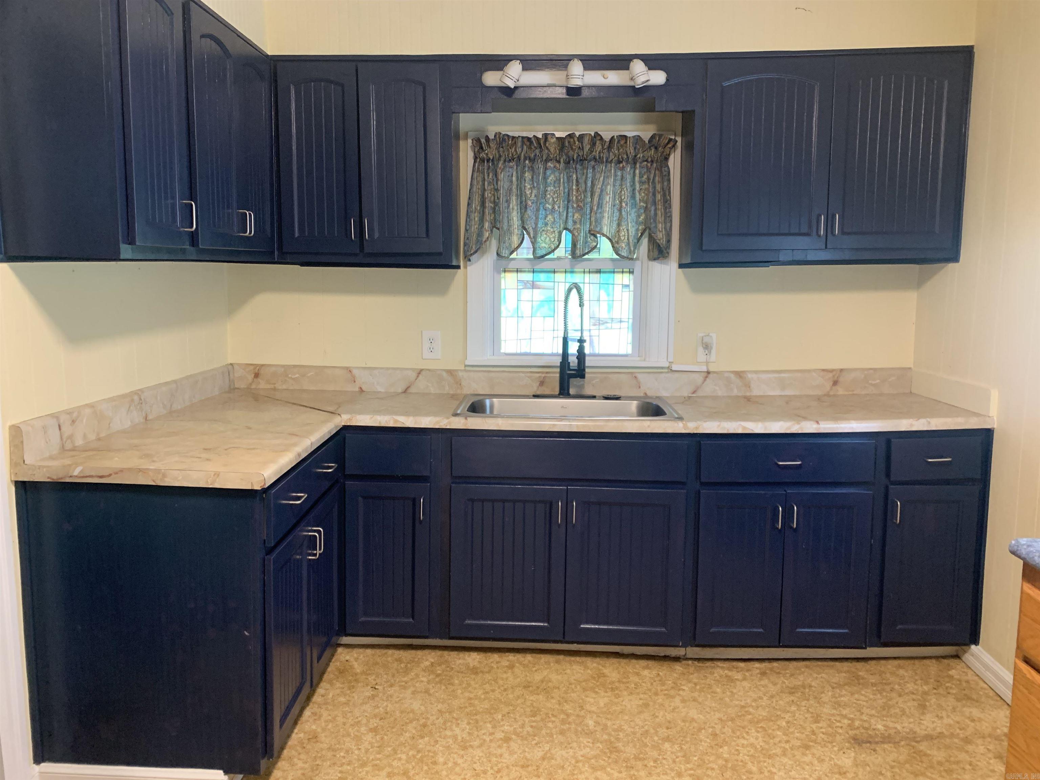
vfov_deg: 53.1
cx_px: 520
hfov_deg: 67.3
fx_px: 781
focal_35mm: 26
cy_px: 390
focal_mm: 4.25
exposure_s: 1/40
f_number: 1.8
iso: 250
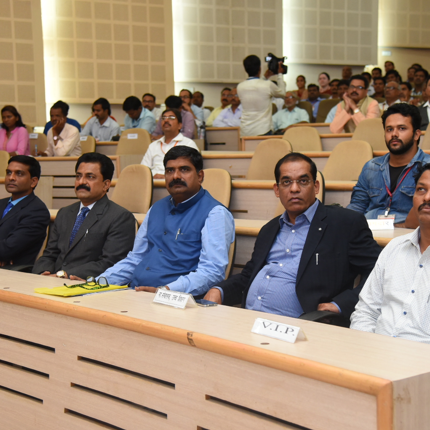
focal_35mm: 62
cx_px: 238
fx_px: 871
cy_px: 219
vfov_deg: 27.7
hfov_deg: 27.7
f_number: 4
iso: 2000
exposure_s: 1/160
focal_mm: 46
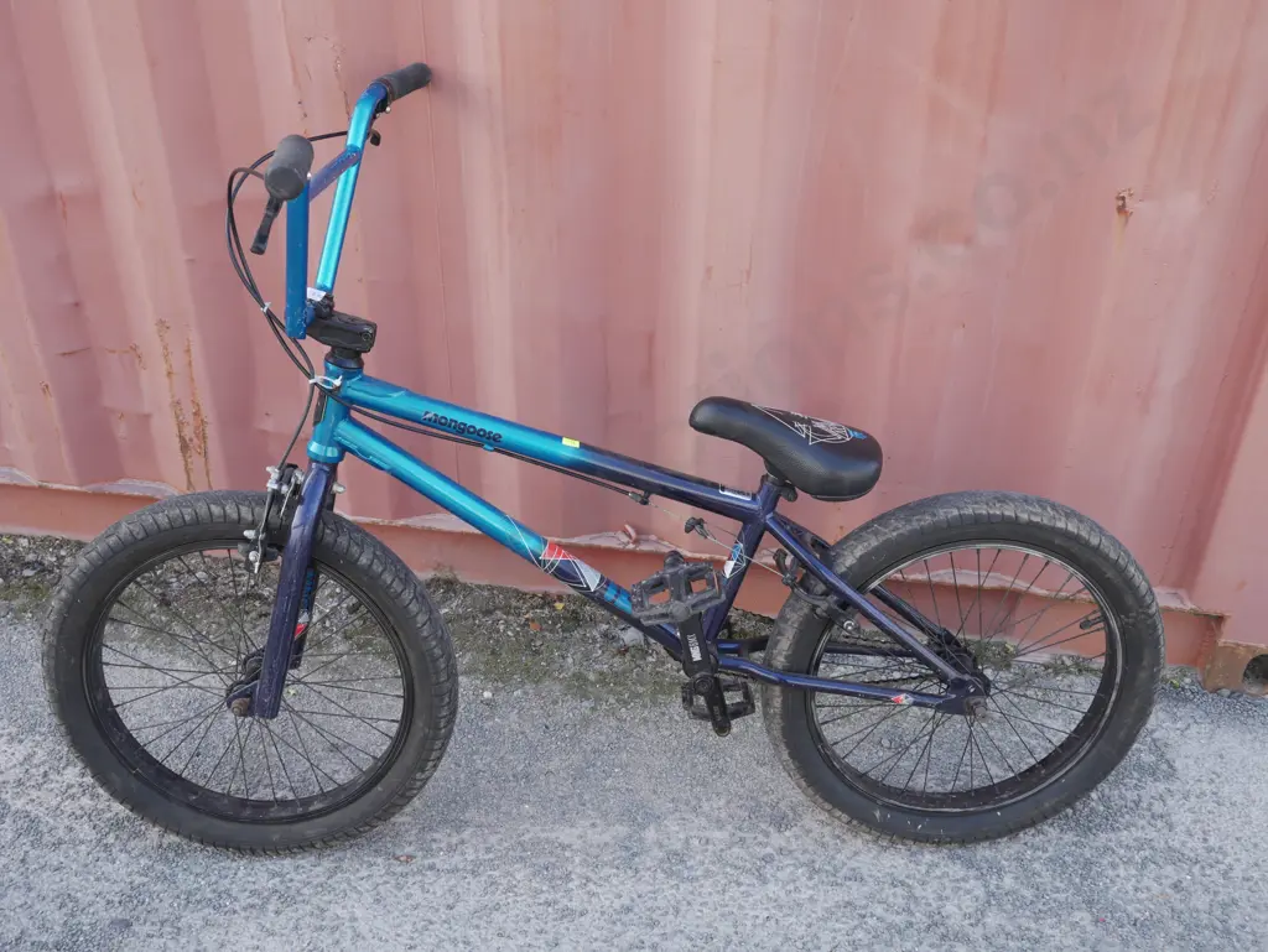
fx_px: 1319
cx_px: 634
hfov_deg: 51.3
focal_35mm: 36
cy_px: 476
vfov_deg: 39.7
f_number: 5
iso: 200
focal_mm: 18
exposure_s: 1/125
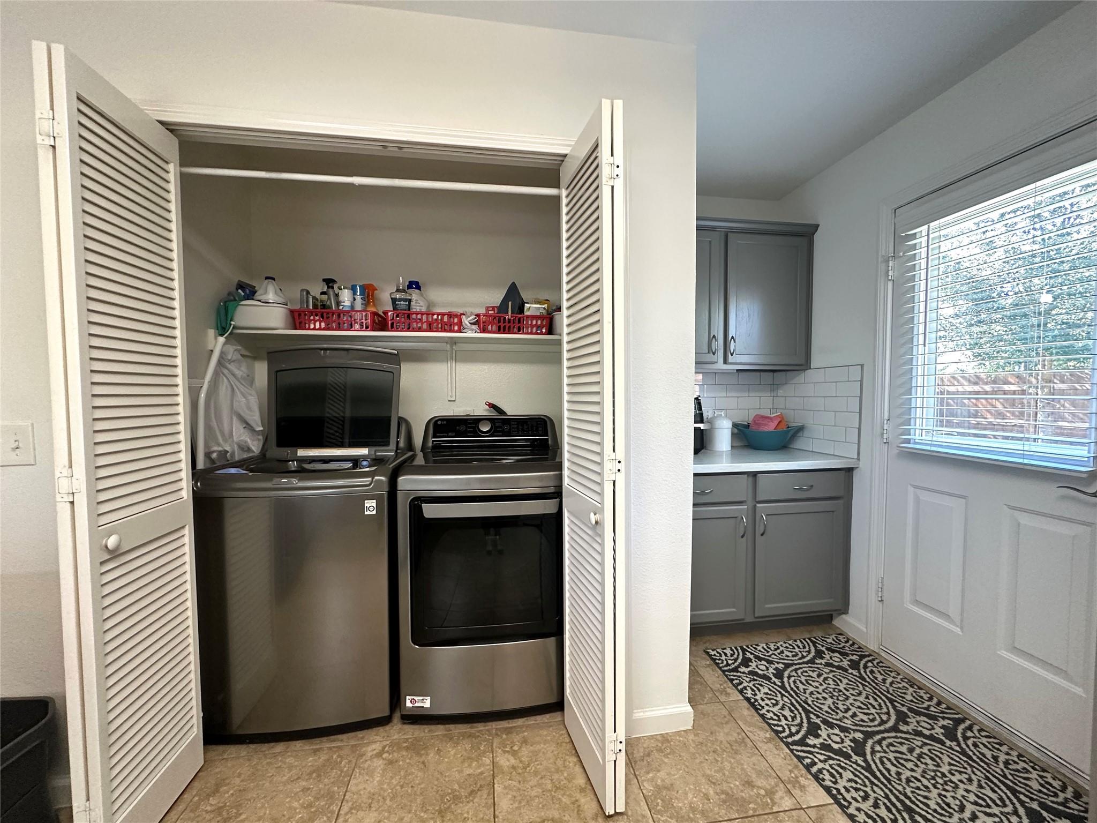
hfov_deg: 102.1
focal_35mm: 14
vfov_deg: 85.7
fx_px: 444
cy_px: 412
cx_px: 548
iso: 320
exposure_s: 1/120
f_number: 2.2
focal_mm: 2.22
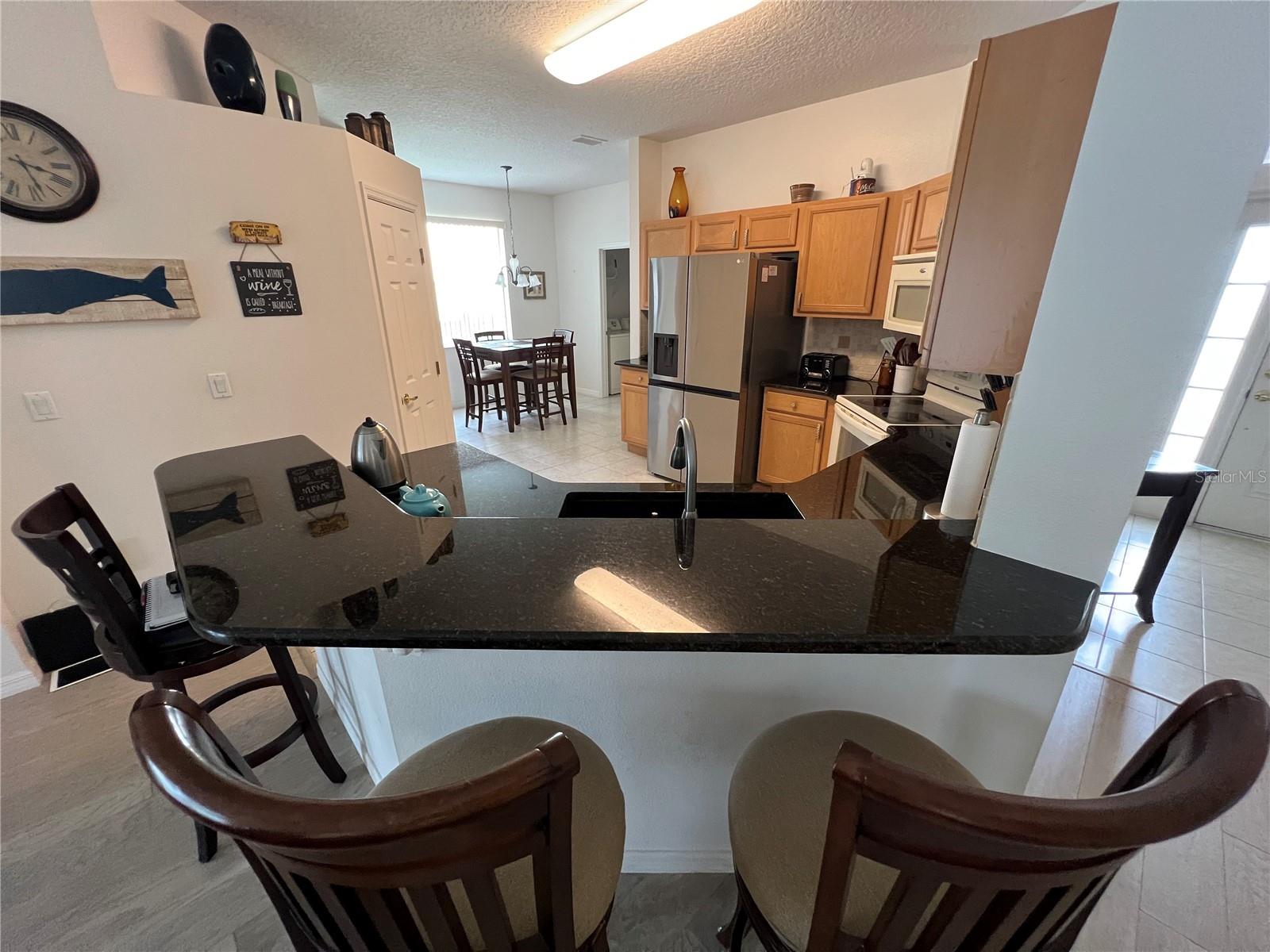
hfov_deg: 106.2
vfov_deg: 89.9
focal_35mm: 13
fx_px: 477
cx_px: 635
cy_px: 476
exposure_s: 1/60
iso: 400
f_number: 1.8
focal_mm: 1.57
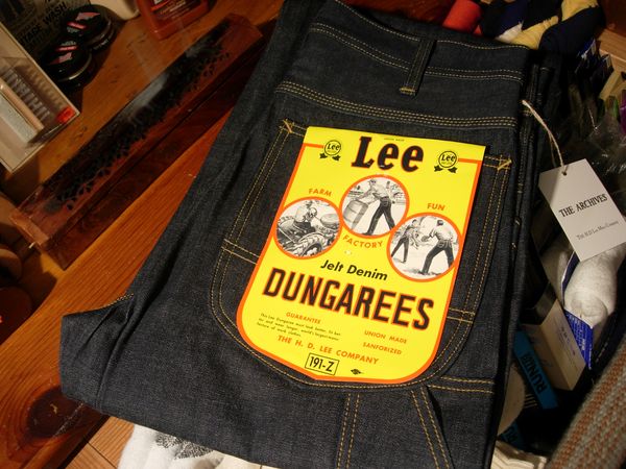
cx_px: 313
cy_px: 234
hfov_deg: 49.0
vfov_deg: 37.7
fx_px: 687
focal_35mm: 38
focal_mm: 7.8
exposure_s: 1/14.2
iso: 64
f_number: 2.8
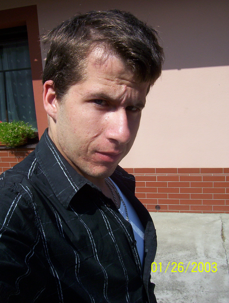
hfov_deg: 33.7
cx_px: 114
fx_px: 378
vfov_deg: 43.8
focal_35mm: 43
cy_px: 152
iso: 100
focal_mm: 5.77
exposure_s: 1/916
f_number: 5.17
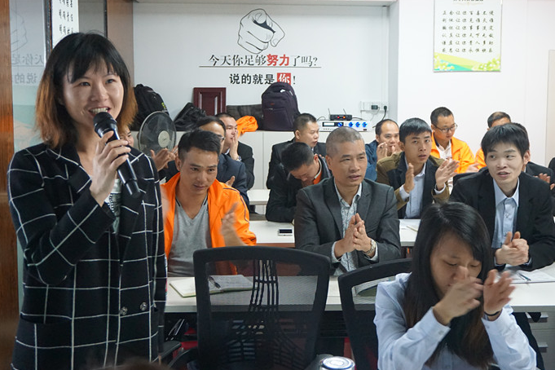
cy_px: 155
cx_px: 301
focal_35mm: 48
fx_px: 734
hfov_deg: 41.4
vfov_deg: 28.3
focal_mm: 27
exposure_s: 1/60
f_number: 4.5
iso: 3200
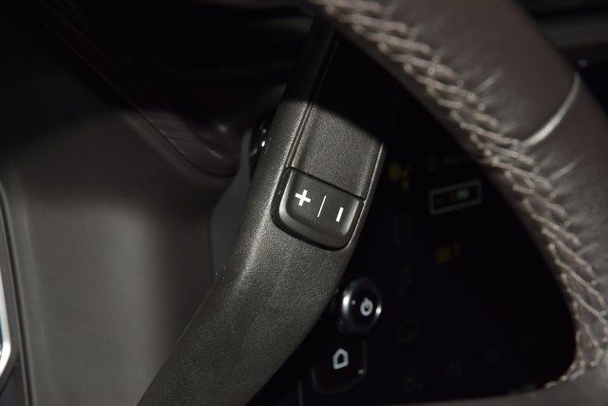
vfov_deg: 13.0
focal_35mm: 105
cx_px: 304
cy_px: 203
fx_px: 1774
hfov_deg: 19.5
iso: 100
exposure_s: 1/125
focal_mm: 70
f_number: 8
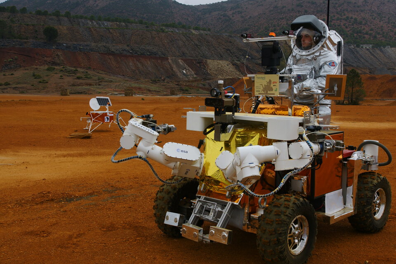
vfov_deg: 31.9
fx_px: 462
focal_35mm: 42
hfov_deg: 46.4
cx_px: 198
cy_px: 132
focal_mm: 28
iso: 200
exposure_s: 1/160
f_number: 11
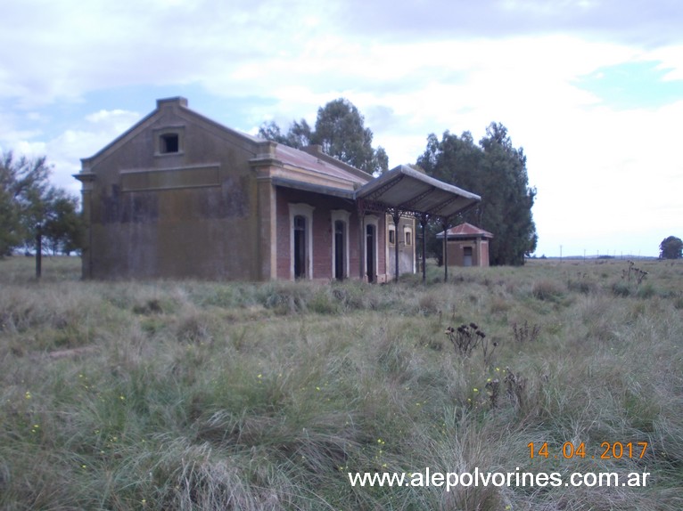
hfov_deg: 49.0
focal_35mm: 38
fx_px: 750
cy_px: 256
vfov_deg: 37.7
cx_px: 342
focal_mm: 5.3
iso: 80
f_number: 6.2
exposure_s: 1/200
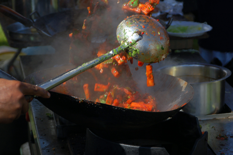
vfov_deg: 10.7
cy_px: 78
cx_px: 116
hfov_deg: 16.1
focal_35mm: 128
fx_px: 824
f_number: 5.6
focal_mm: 85
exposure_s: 1/500
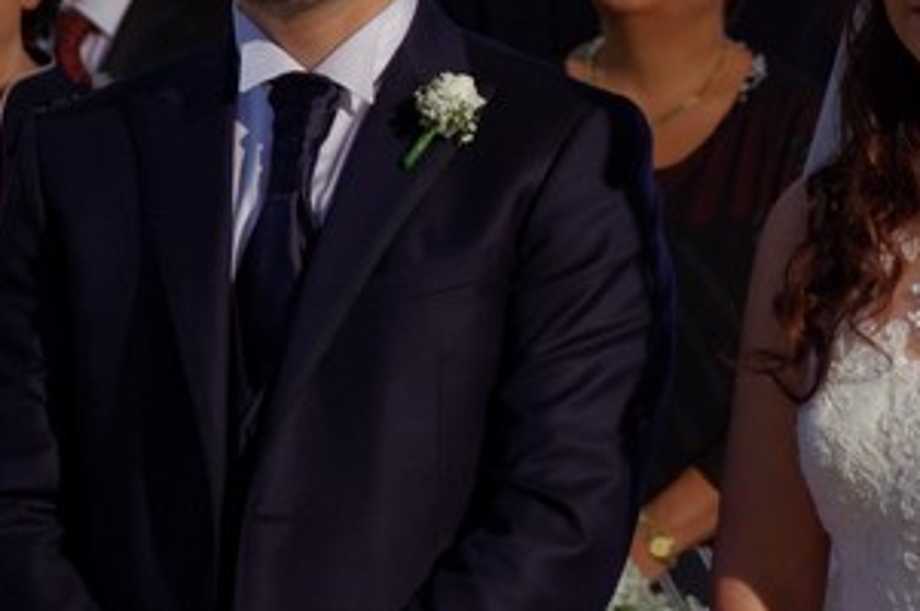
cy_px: 108
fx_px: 8143
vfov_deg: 4.3
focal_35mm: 319
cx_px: 636
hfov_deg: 6.5
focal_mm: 128
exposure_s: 1/60
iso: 1600
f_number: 6.3
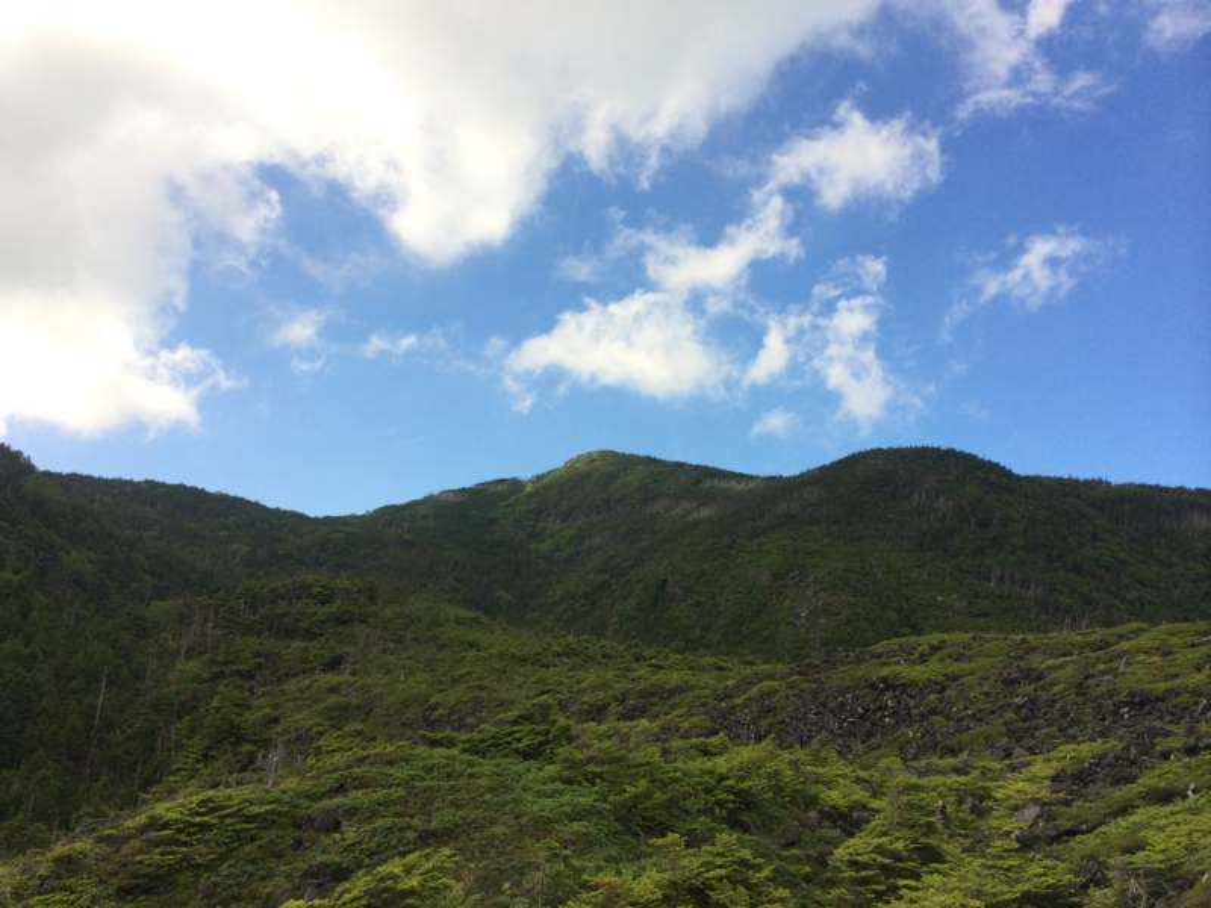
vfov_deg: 46.8
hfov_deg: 60.0
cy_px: 454
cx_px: 606
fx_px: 1050
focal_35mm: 30
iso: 64
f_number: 2.2
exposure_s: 1/2415
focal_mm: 4.12
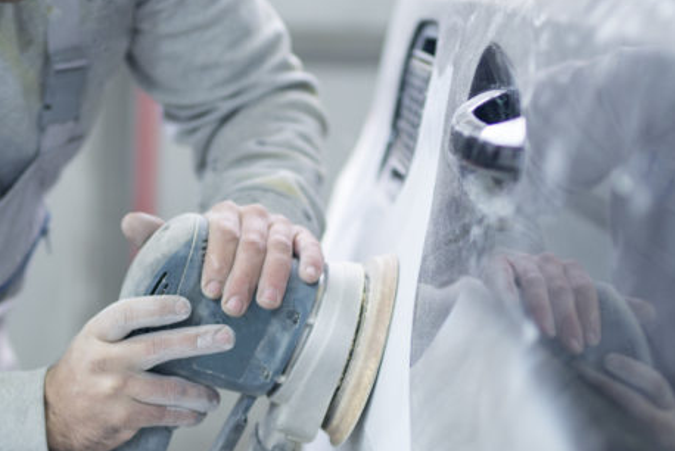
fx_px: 2458
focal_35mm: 131
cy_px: 207
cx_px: 248
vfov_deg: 10.5
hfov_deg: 15.6
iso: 500
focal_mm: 50
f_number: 1.6
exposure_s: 1/250
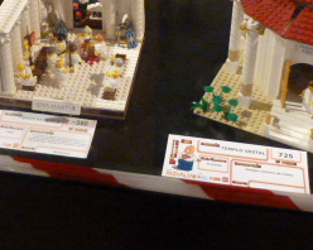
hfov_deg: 30.0
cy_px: -19
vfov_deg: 22.9
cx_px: 124
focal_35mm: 63
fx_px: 583
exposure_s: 1/40
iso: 800
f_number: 2.8
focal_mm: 4.5
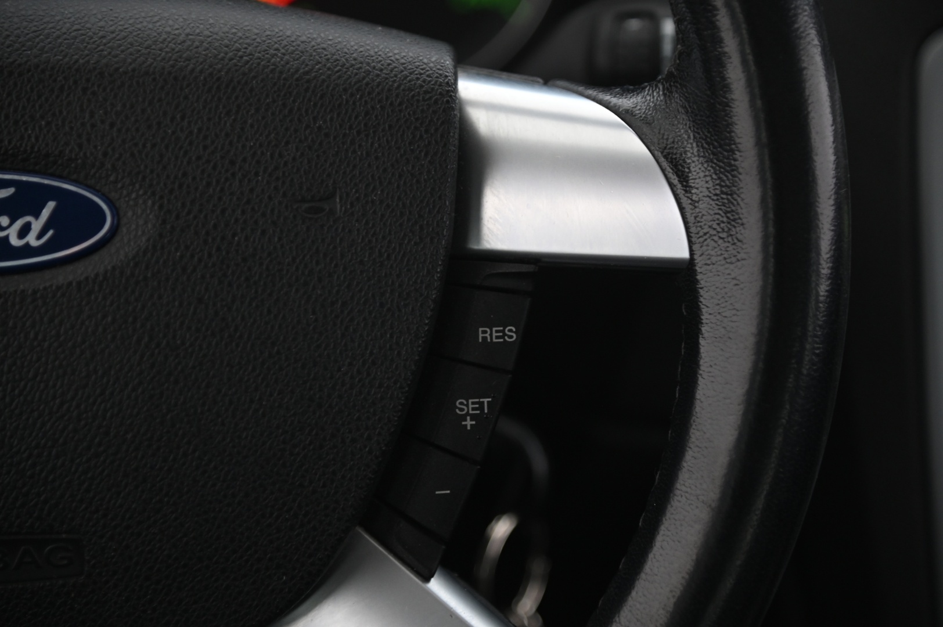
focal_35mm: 120
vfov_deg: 11.4
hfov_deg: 17.1
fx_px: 3141
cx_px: 472
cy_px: 314
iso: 2000
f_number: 4
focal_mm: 120
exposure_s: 1/15
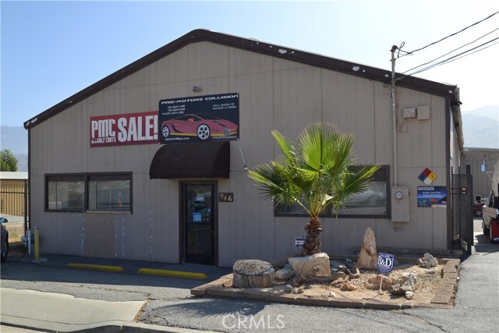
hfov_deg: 53.1
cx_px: 250
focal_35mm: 36
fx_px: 499
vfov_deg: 36.9
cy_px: 166
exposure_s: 1/200
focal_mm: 24
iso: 100
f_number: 8
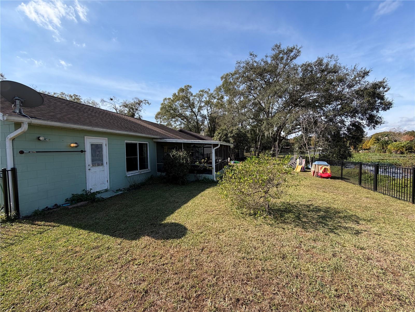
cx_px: 208
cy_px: 156
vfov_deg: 85.7
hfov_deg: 102.1
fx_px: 168
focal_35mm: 14
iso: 32
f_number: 2.2
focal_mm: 2.22
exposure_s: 1/770
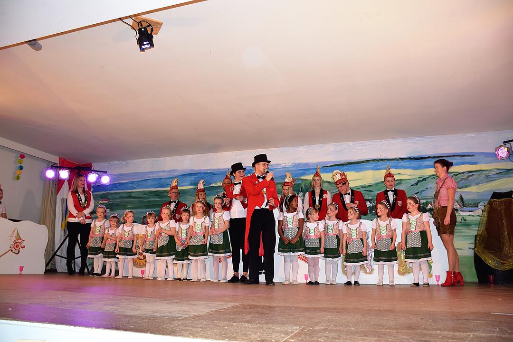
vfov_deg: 47.9
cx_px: 256
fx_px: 385
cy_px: 171
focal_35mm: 27
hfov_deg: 67.4
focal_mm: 18
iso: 200
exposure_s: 1/60
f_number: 5
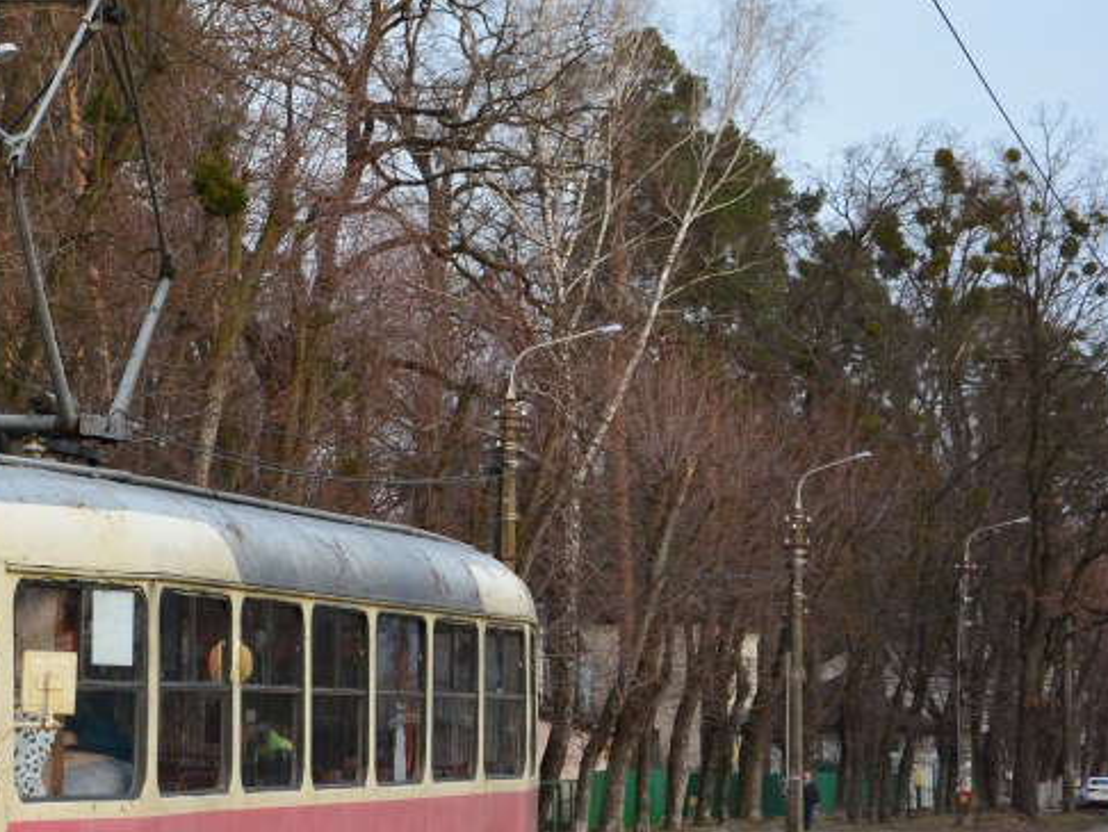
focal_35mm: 160
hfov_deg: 12.1
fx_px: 5130
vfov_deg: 9.3
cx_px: -160
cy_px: 579
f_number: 7.1
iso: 500
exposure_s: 1/100
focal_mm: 45
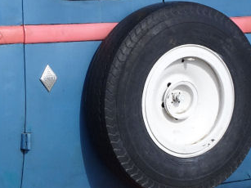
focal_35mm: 137
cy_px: 18
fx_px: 993
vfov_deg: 10.8
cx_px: 15
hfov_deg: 14.2
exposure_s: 1/500
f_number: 4
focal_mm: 5.98
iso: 80
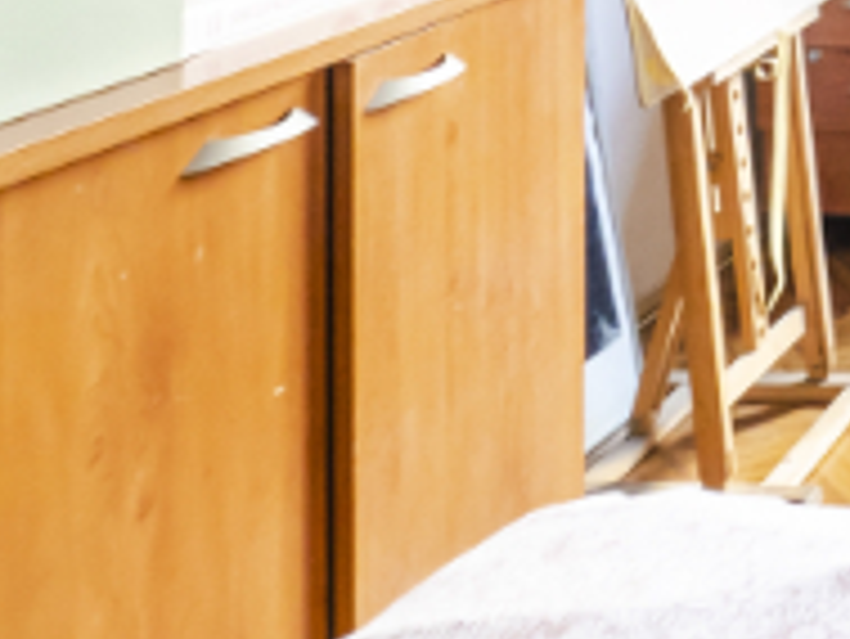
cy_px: -459
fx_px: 1818
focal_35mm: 74
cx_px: 1570
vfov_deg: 17.0
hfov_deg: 19.2
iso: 400
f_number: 4
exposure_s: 1/15
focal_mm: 7
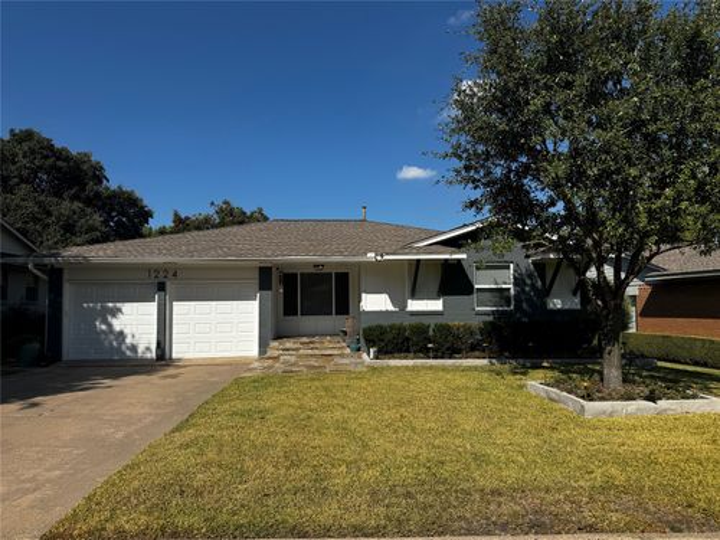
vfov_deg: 56.8
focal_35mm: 24
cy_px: 270
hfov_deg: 71.6
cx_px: 360
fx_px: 499
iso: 80
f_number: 1.78
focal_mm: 6.76
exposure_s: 1/7092
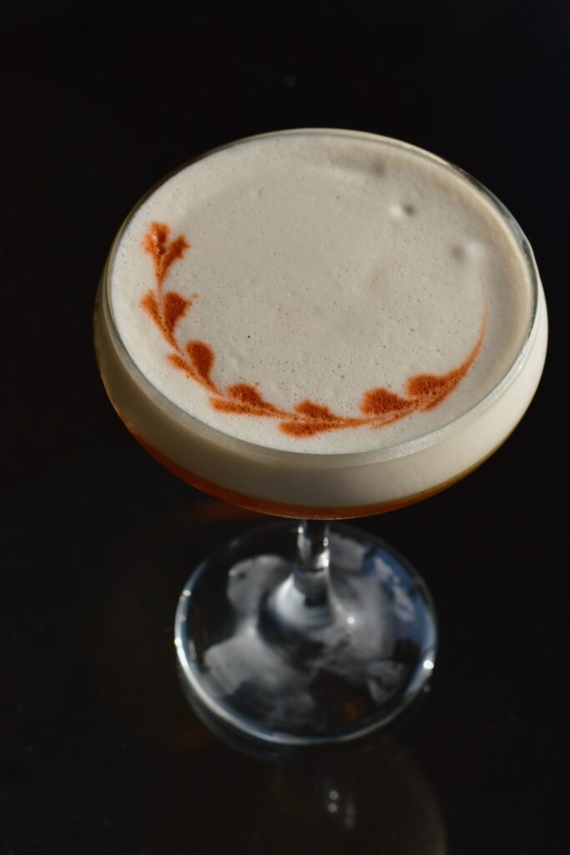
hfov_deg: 18.2
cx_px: 285
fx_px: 1781
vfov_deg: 27.0
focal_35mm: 75
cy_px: 428
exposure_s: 1/320
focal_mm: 50
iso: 400
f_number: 10
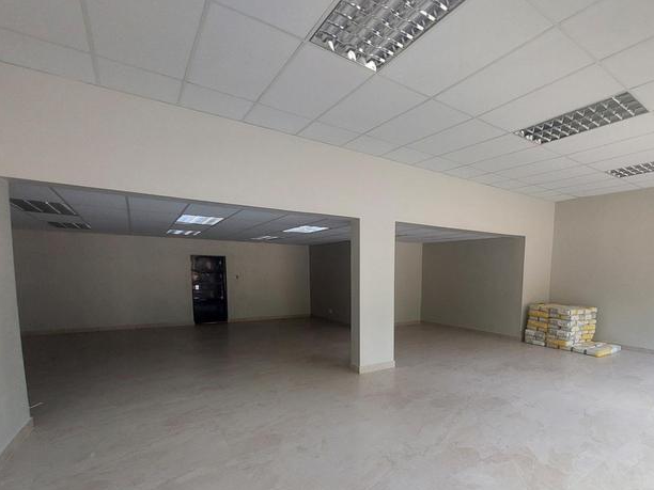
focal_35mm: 17
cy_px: 302
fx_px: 321
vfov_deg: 73.6
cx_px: 407
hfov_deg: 89.3
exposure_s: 1/100
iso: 100
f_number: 2.2
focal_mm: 1.74
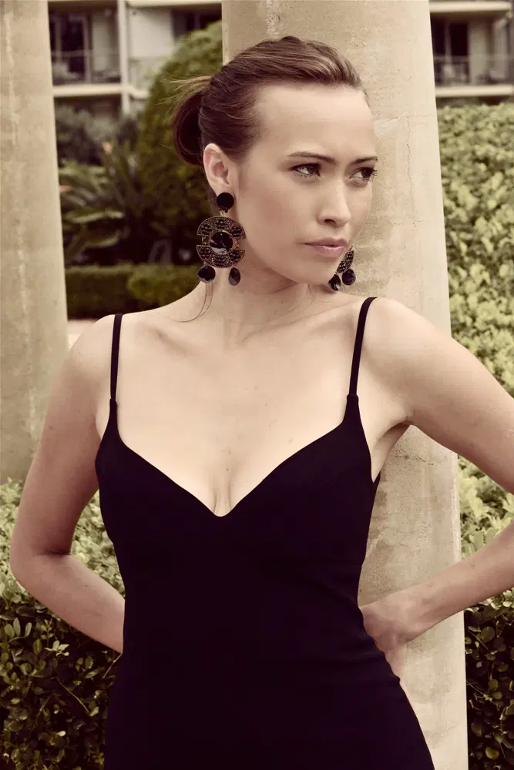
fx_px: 1670
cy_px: 385
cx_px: 257
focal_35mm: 78
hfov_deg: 17.5
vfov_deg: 26.0
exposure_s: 1/250
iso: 400
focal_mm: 78
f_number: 11
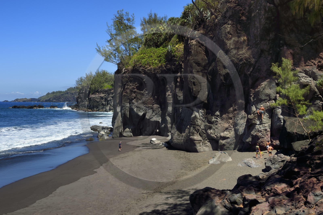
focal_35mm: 36
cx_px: 162
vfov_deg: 36.8
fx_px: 323
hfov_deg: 53.2
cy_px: 108
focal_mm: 36
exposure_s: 1/250
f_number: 14
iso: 200
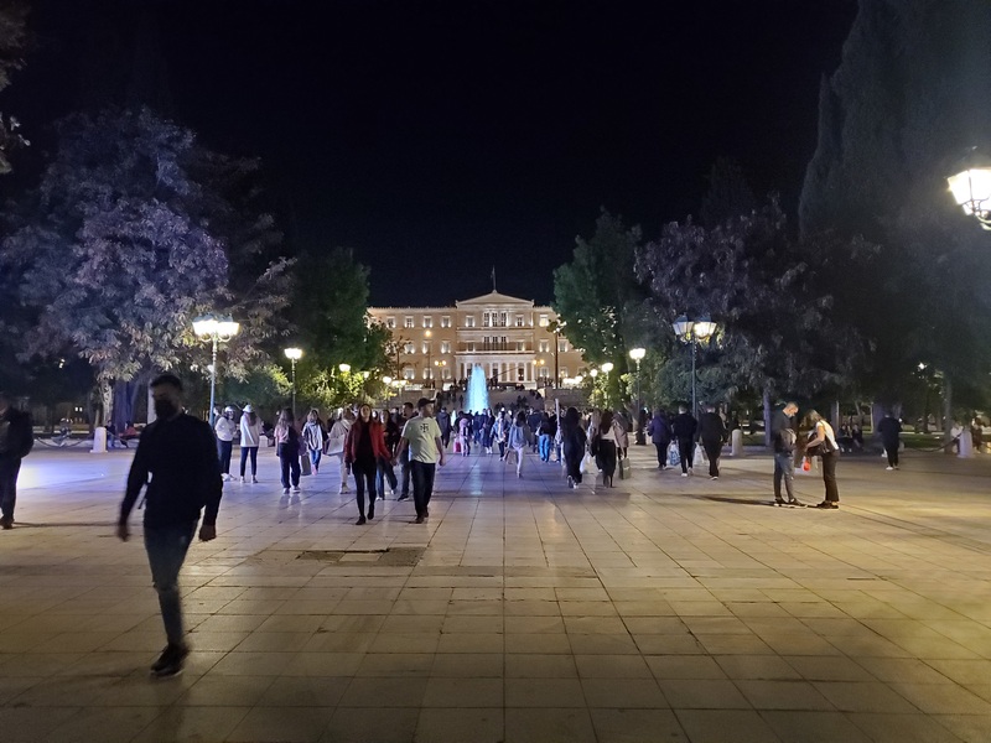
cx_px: 496
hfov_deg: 67.3
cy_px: 372
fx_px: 744
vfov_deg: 53.1
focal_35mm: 26
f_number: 1.5
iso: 800
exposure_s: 1/50
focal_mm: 4.3
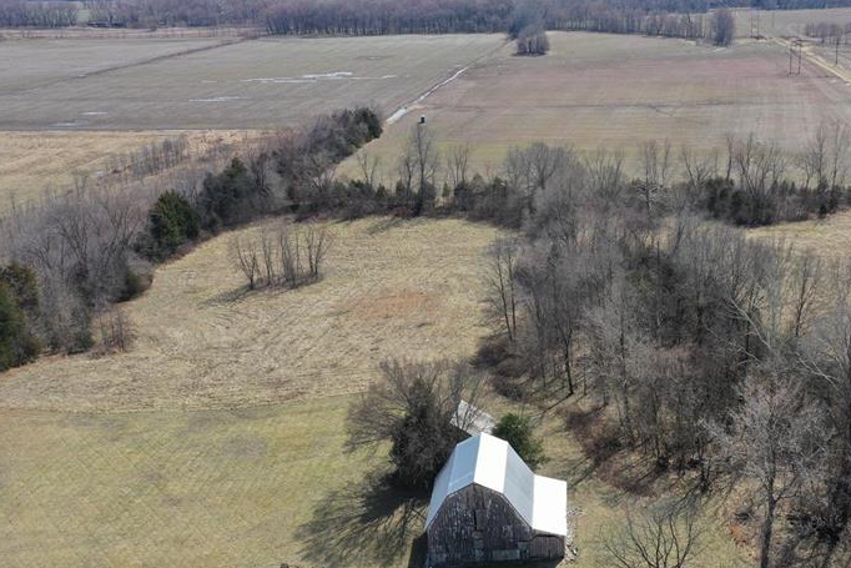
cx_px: 626
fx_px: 993
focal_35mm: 42
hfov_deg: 45.0
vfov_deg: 31.9
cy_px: 303
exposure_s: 1/320
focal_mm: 10.26
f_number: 5.6
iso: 100
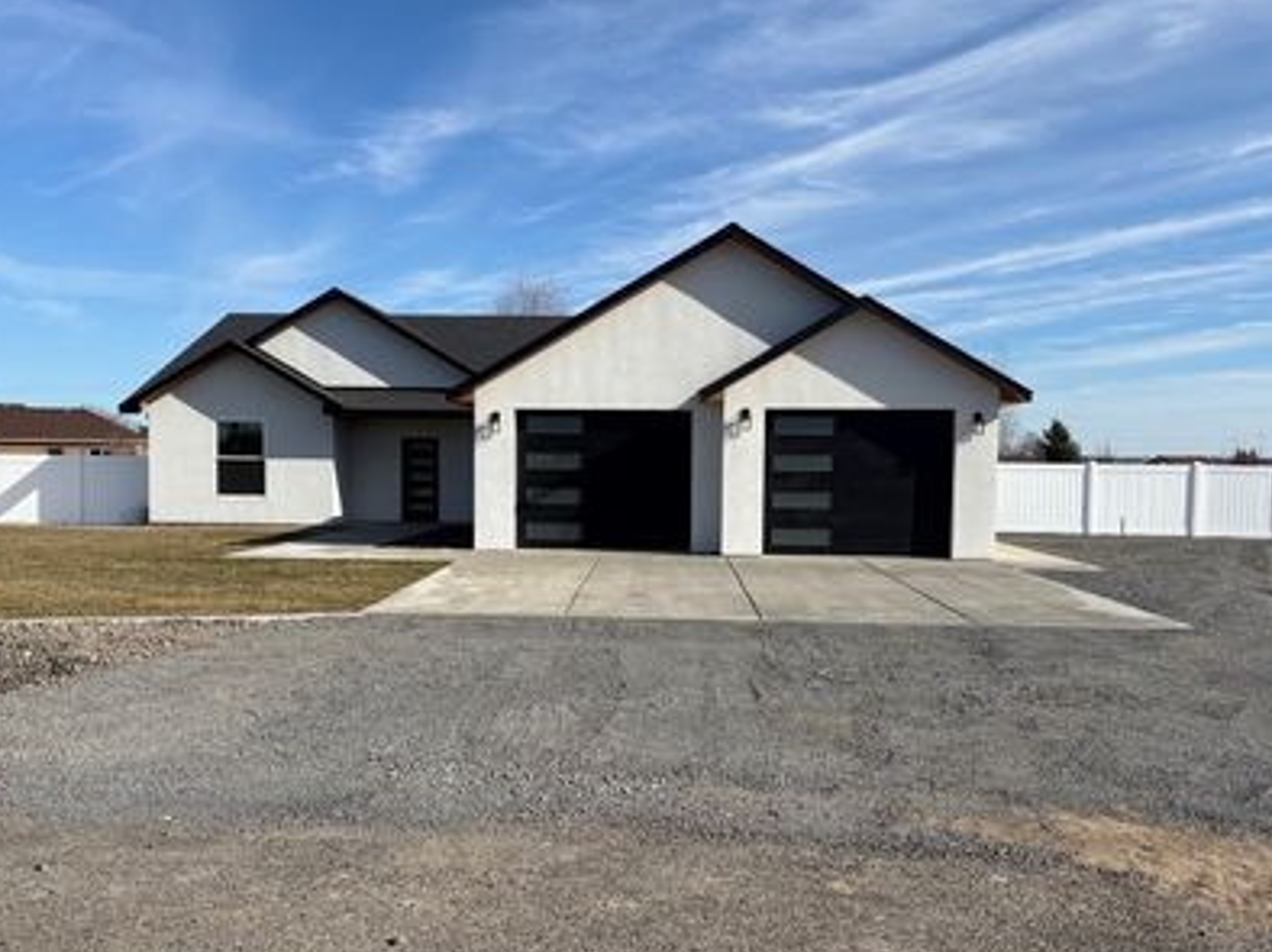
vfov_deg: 42.9
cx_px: 607
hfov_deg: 55.4
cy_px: 518
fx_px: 1212
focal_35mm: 33
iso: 50
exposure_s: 1/4329
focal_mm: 5.96
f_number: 1.6
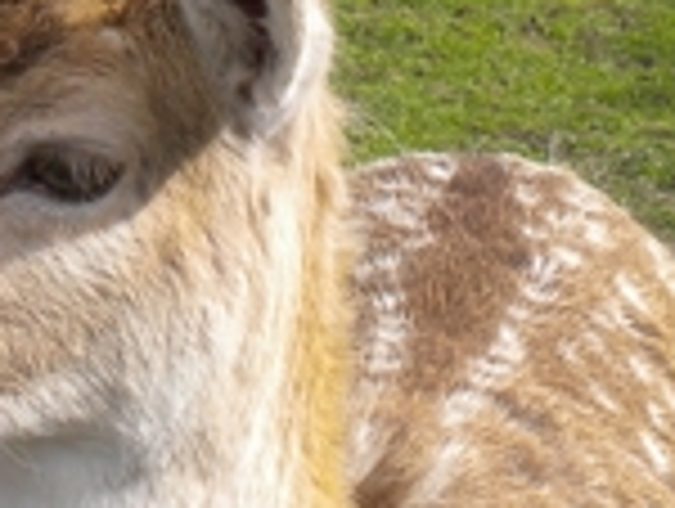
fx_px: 4062
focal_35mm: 208
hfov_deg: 9.4
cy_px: -108
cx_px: -22
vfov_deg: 7.1
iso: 80
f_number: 5.6
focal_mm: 9.3
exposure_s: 1/220
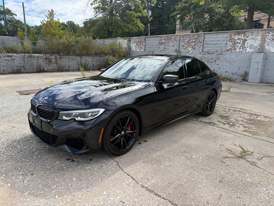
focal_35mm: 24
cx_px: 137
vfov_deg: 56.8
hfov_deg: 71.6
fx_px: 190
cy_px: 103
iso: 80
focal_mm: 6.76
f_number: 1.78
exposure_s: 1/3145
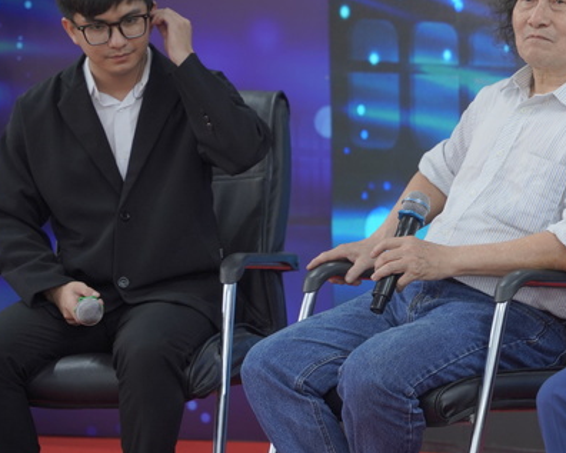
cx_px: 673
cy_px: 121
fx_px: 2781
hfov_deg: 11.4
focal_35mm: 166
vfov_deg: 9.3
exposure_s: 1/160
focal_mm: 70
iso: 500
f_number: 2.8
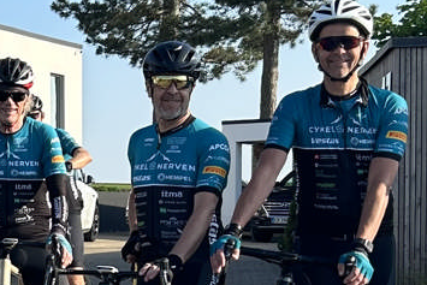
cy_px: 367
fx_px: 1519
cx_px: -93
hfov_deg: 15.4
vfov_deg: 10.5
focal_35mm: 128
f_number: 1.5
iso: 50
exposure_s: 1/1724
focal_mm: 5.7
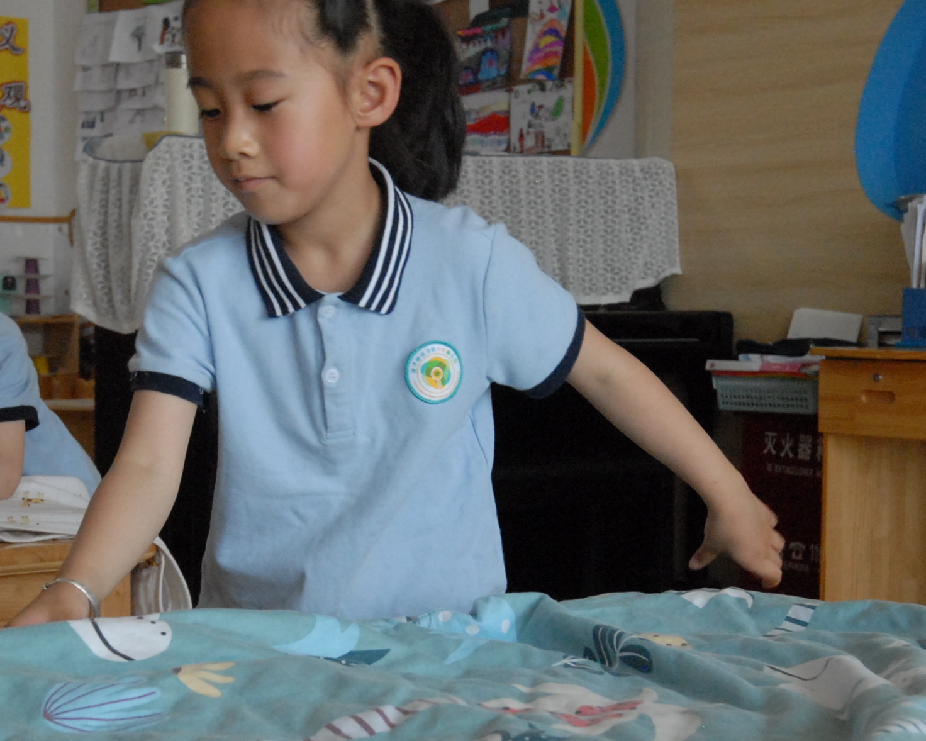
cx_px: 418
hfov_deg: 25.4
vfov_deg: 20.4
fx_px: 2054
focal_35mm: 75
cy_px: 507
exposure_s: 1/160
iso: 1250
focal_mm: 27
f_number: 5.6
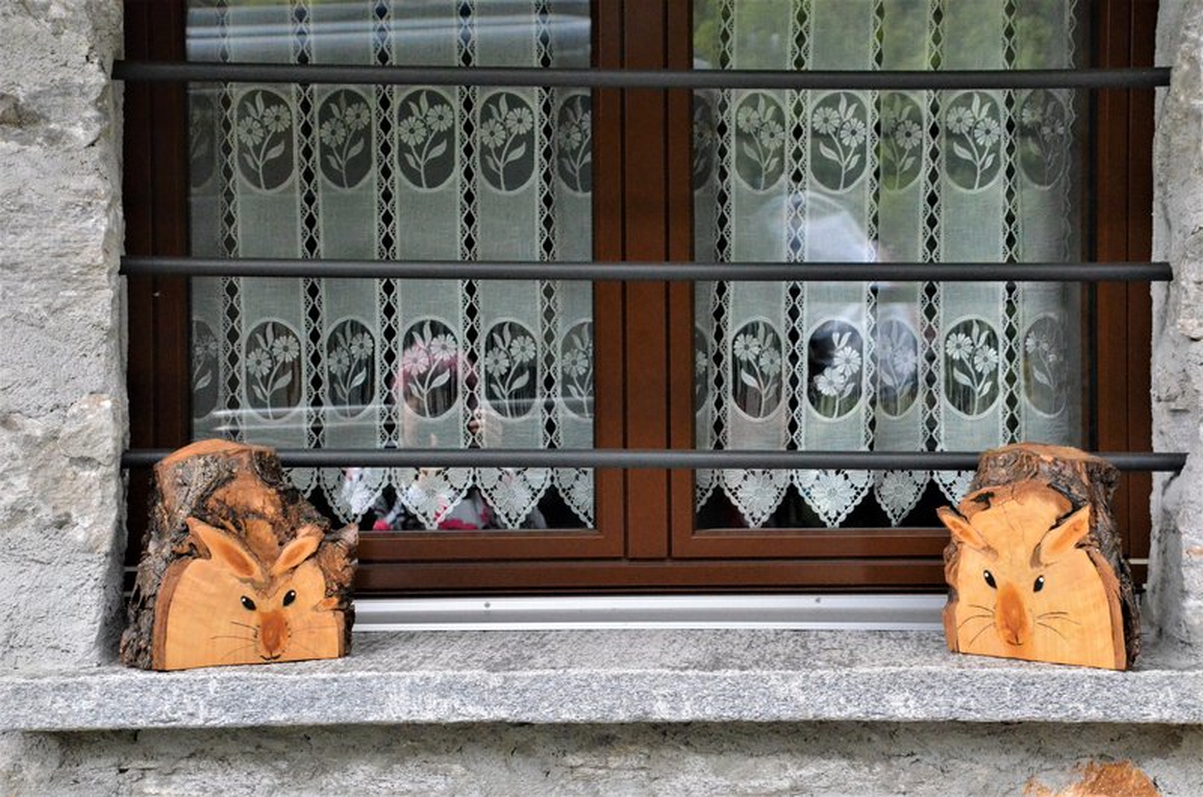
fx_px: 2501
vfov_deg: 18.1
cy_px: 398
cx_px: 602
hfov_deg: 27.0
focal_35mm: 75
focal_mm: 50
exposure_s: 1/500
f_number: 11
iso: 6400
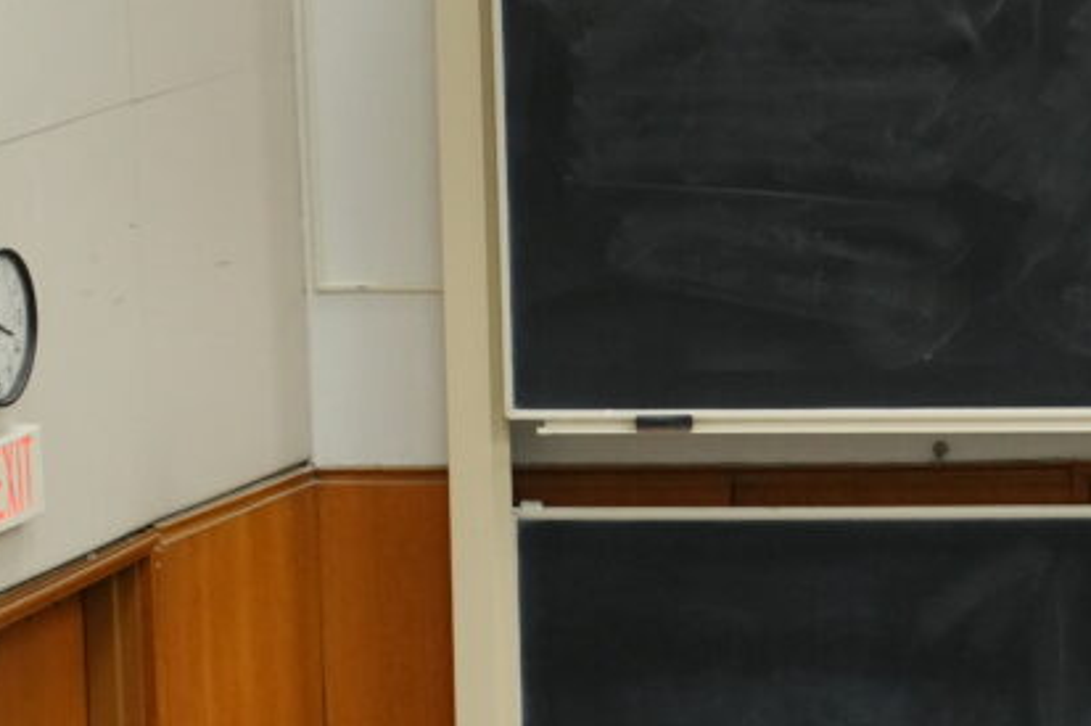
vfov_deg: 5.5
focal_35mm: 244
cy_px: 1236
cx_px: 1292
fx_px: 7391
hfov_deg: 8.4
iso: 3200
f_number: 4.5
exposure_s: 1/125
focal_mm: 70
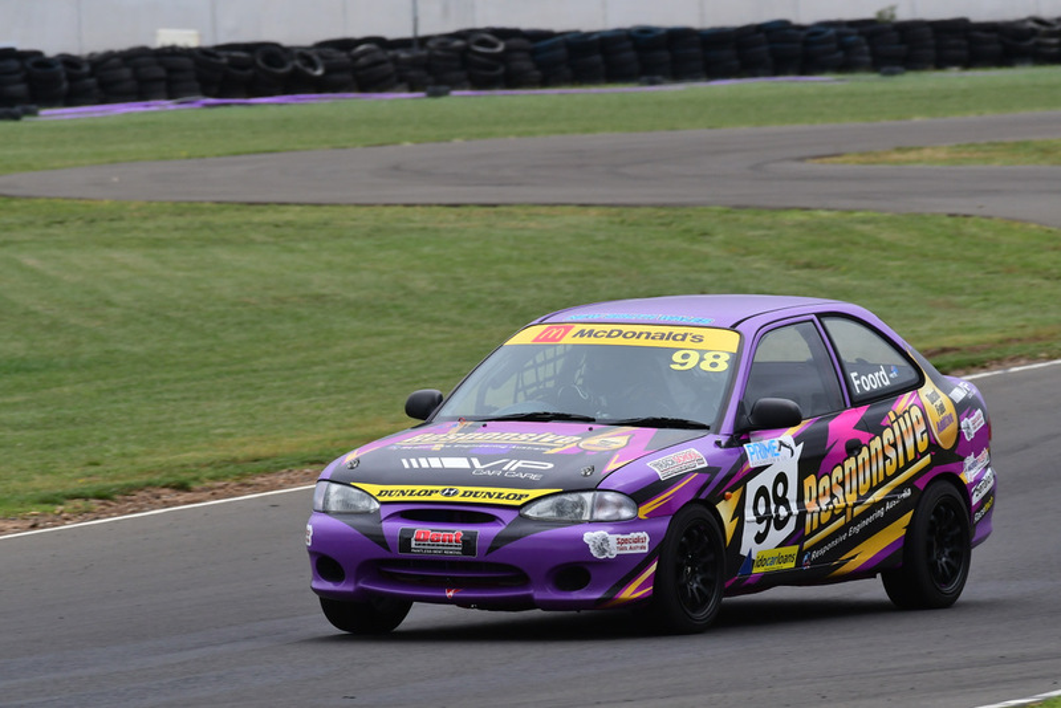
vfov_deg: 2.7
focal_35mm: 510
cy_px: 354
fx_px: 15035
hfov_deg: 4.0
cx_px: 530
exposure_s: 1/640
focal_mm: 340
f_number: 11
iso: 640
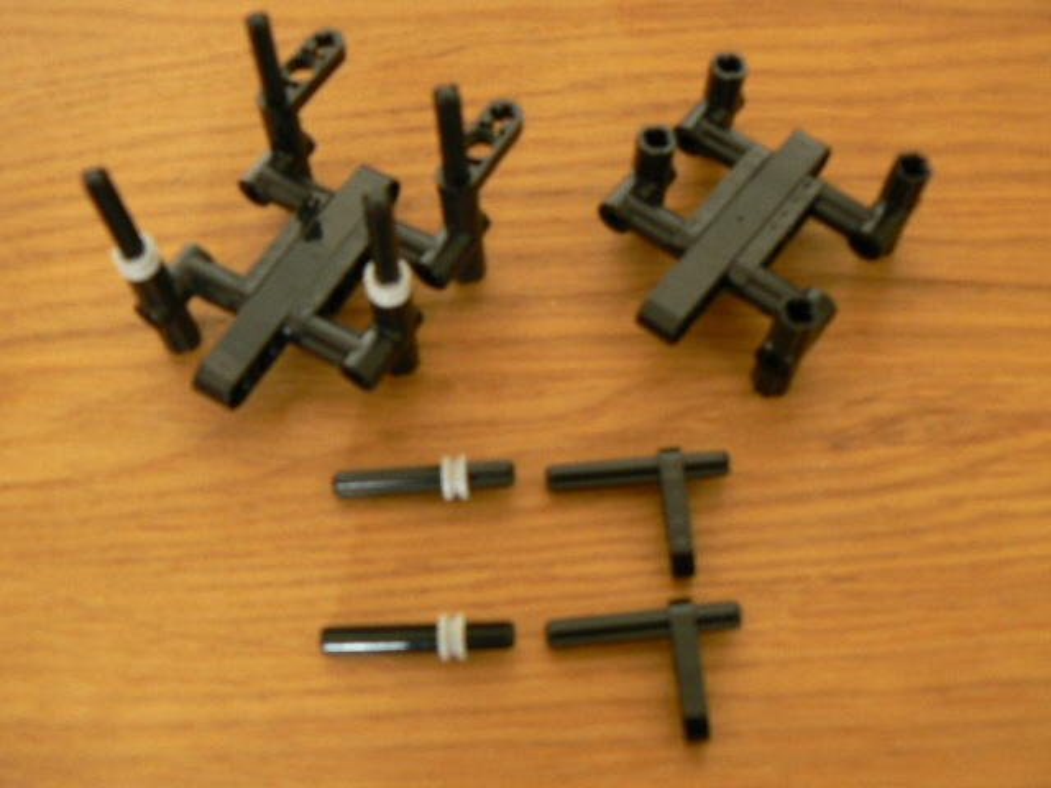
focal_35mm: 36
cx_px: 526
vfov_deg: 39.7
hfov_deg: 51.4
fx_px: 1093
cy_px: 394
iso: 100
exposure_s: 1
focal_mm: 6
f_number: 3.6
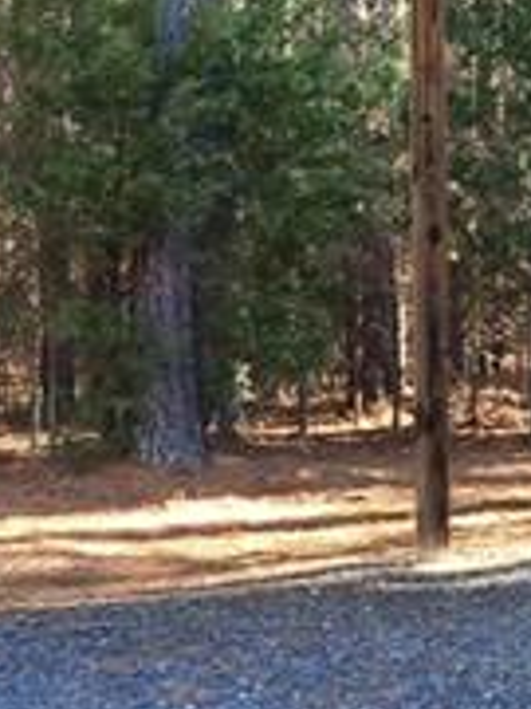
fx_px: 2536
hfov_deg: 11.0
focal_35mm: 124
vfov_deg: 15.9
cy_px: 484
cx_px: 1019
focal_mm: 4.15
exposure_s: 1/60
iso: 25
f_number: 2.2
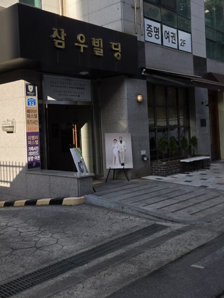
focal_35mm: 39
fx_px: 336
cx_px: 99
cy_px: 121
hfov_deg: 36.8
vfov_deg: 47.6
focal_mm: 5.4
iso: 80
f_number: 1.8
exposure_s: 1/2586
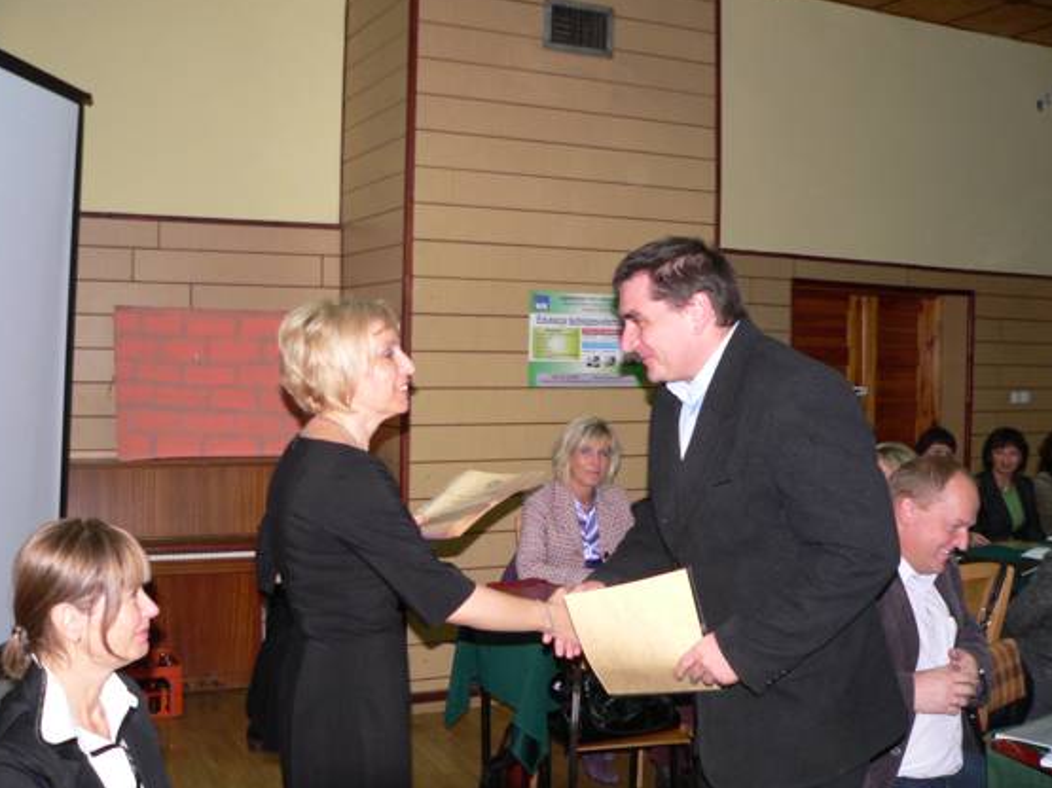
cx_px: 516
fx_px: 1124
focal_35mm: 37
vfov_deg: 38.7
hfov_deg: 50.1
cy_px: 392
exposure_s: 1/60
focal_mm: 6
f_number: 2.8
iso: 200
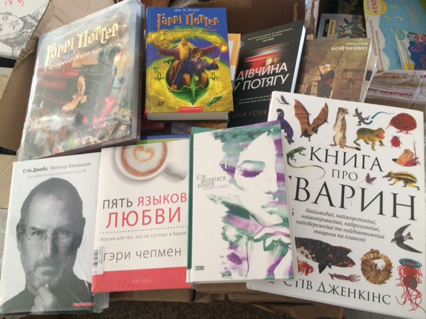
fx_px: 357
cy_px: 160
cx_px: 213
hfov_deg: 61.7
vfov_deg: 48.2
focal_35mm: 29
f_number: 2.2
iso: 250
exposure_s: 1/33
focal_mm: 4.15
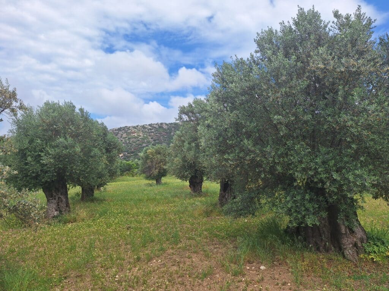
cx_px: 194
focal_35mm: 23
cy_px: 146
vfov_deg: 58.9
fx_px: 258
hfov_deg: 73.9
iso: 40
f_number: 1.8
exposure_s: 1/3546
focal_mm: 5.54
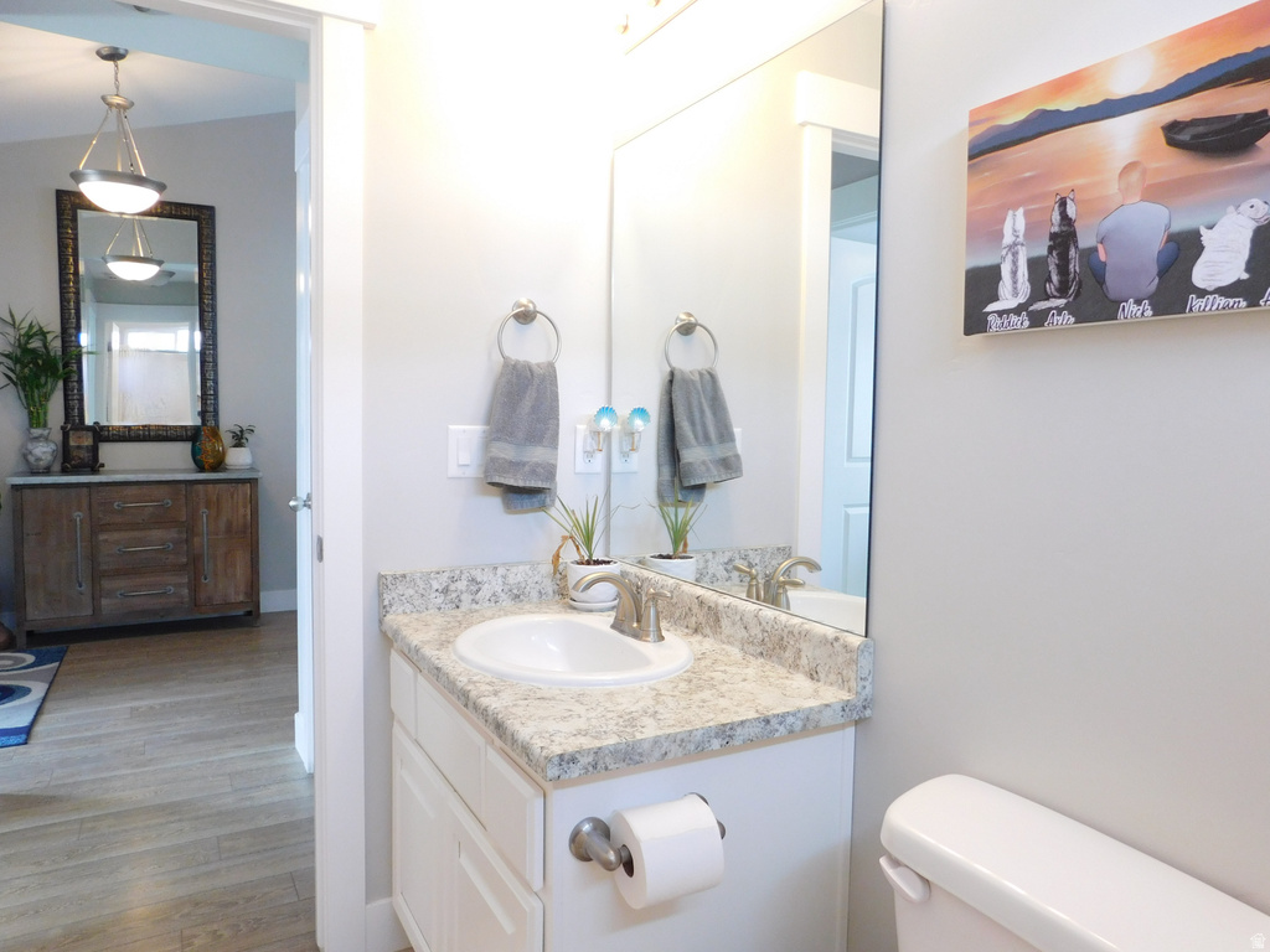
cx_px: 635
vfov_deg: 58.9
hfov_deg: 73.9
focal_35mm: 23
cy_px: 476
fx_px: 844
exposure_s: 1/30
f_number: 3
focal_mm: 4
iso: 220
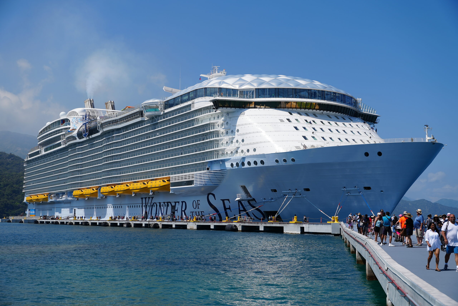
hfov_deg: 41.1
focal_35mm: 48
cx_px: 229
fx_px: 611
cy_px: 153
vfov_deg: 28.1
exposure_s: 1/1000
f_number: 5
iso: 80
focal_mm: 48
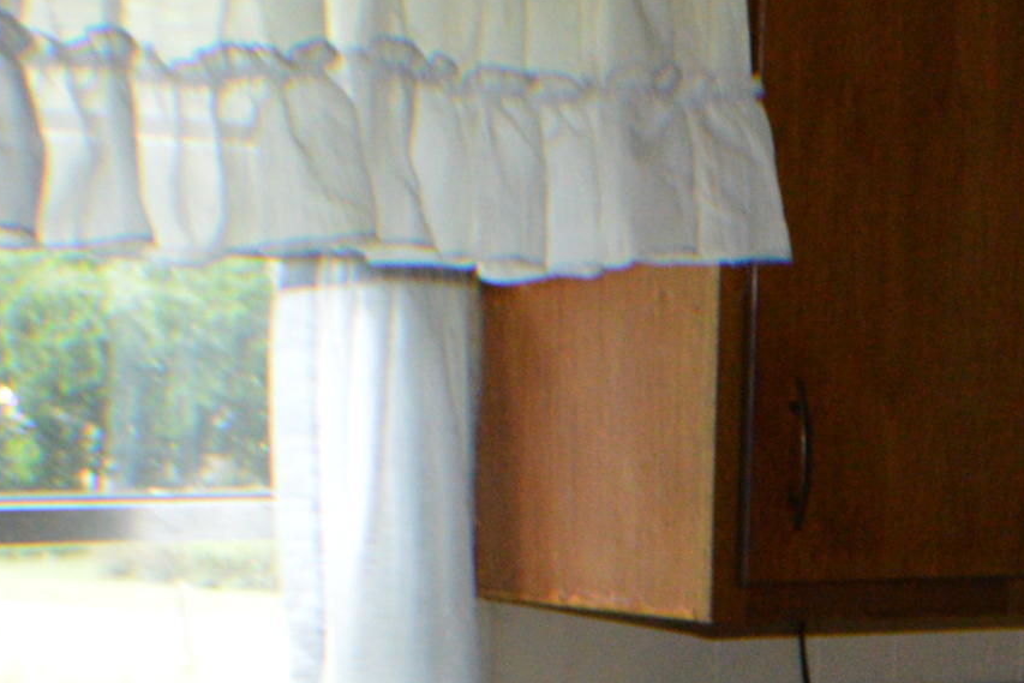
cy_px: 1074
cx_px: 1226
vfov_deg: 9.7
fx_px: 3897
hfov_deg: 14.5
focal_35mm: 137
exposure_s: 1/60
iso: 1800
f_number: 4.2
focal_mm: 26
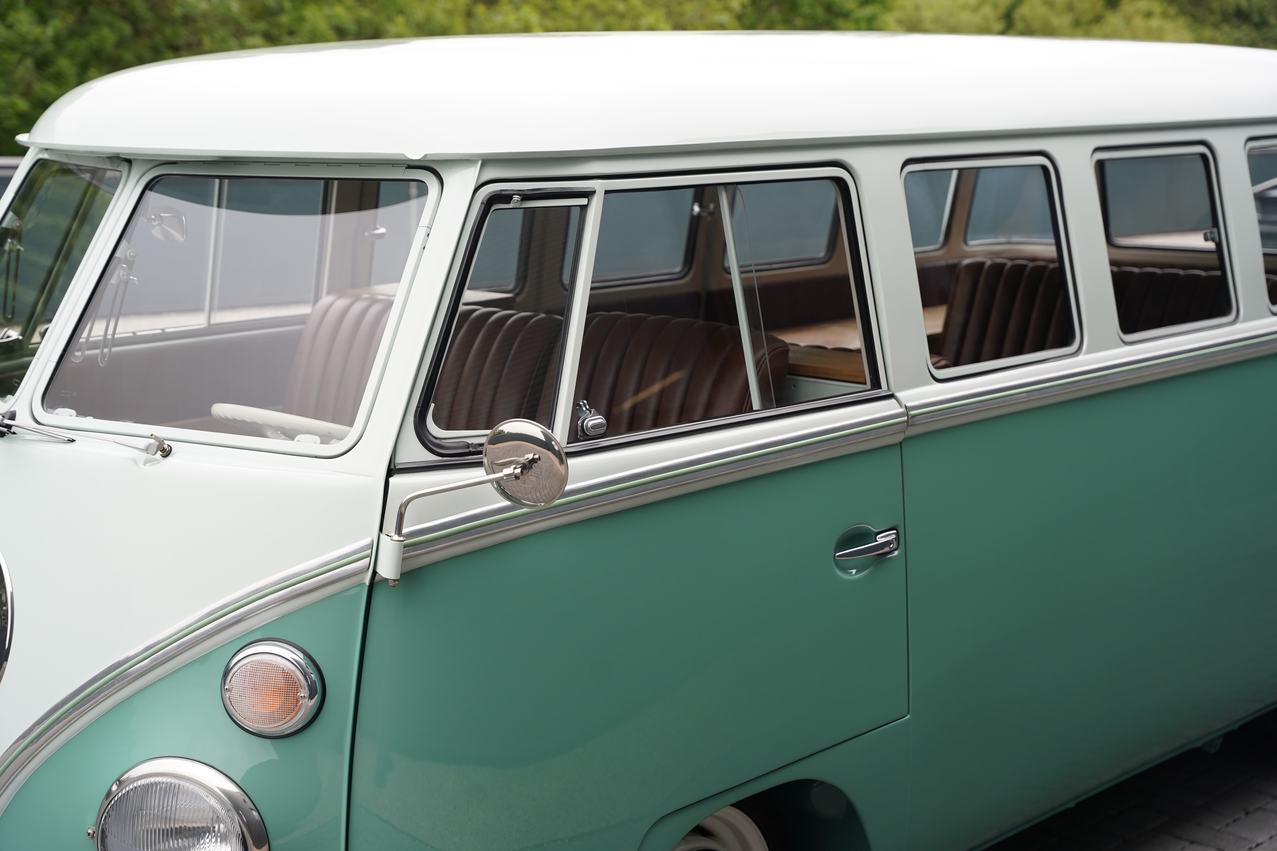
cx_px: 638
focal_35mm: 52
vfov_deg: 26.2
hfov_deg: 38.5
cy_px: 426
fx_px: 1827
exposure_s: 1/160
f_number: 4.5
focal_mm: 51.5
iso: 500
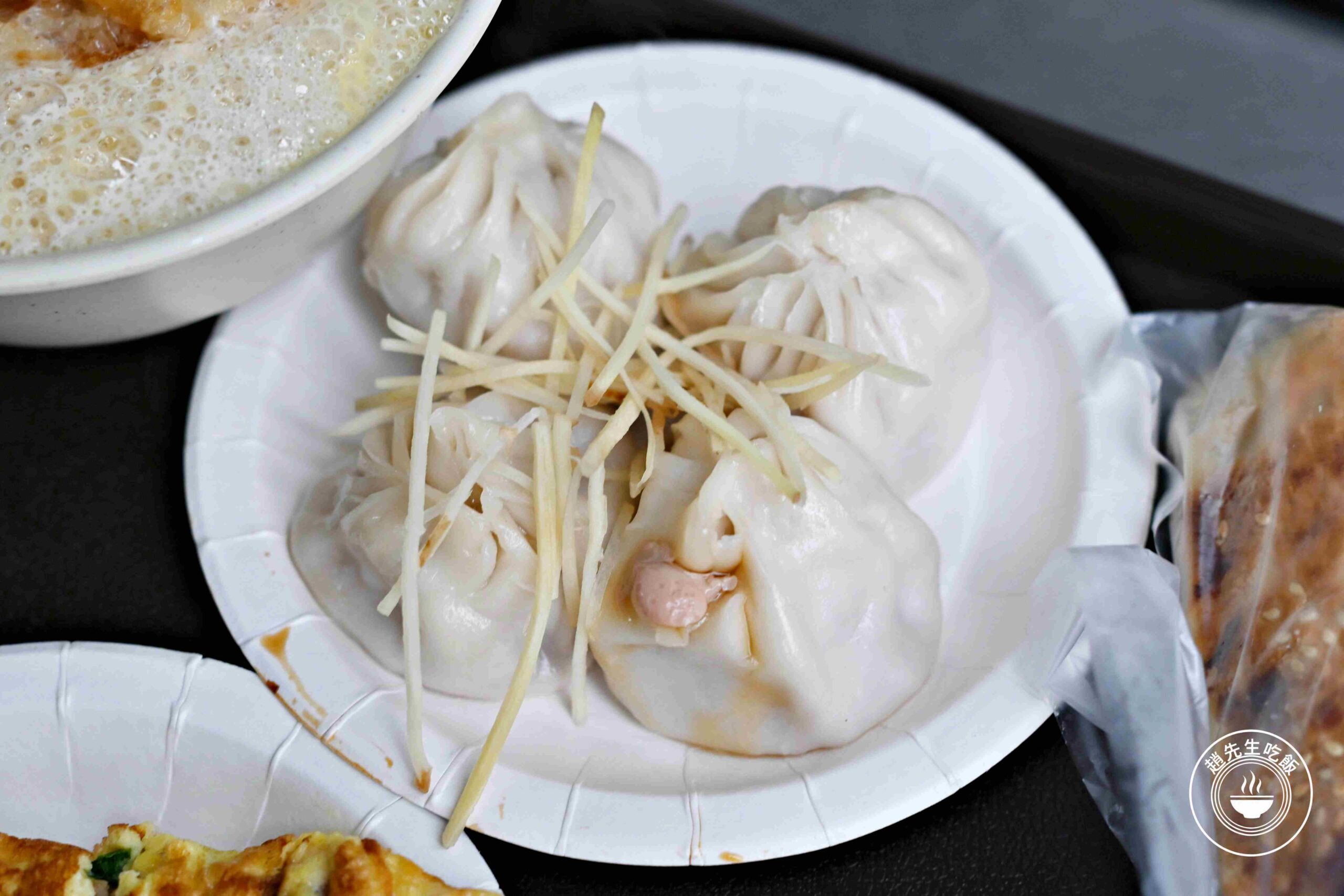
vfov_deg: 18.2
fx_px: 2800
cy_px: 448
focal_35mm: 75
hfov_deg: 27.0
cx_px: 672
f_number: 3.2
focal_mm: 50
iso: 220
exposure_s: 1/160
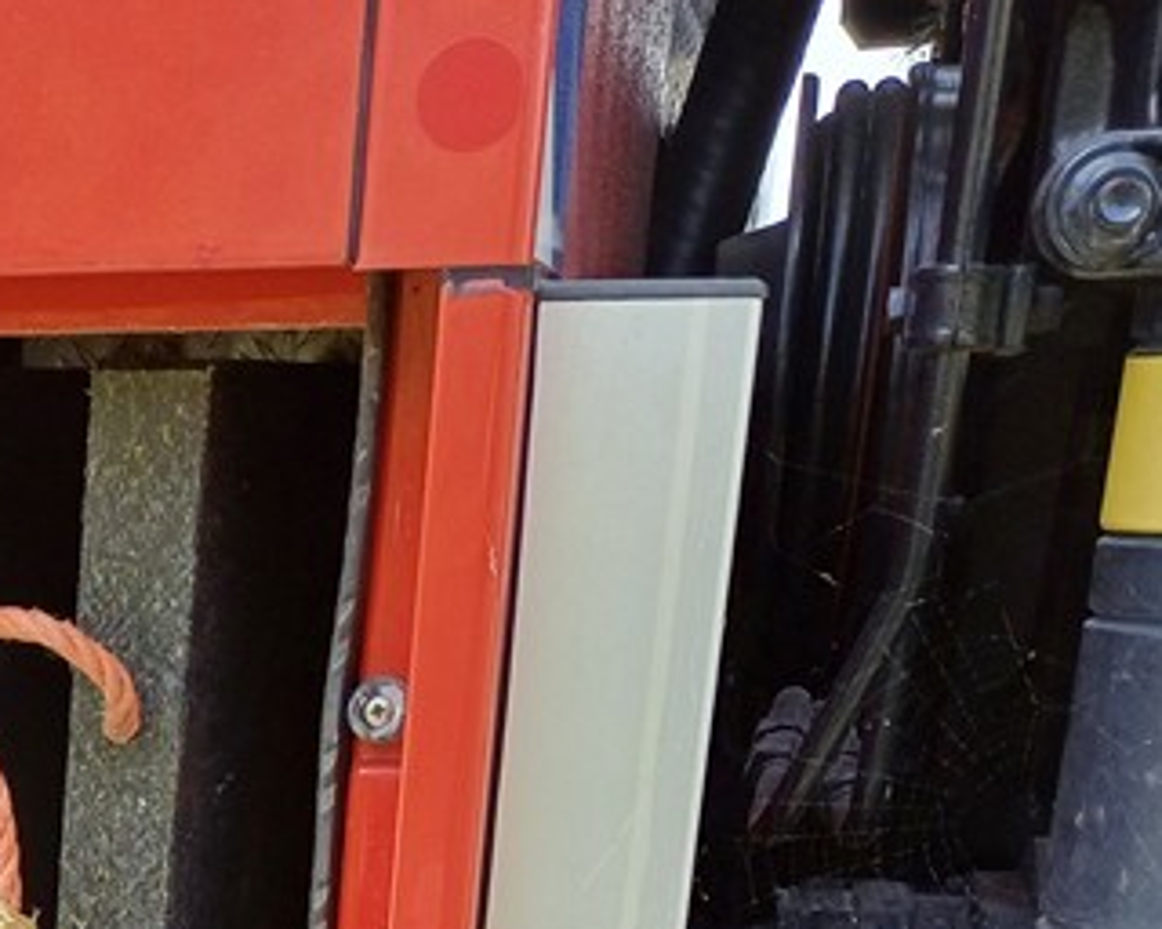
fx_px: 2682
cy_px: 1390
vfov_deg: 17.7
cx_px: -389
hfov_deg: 21.8
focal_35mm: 78
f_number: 1.8
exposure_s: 1/205
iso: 50
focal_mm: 4.65
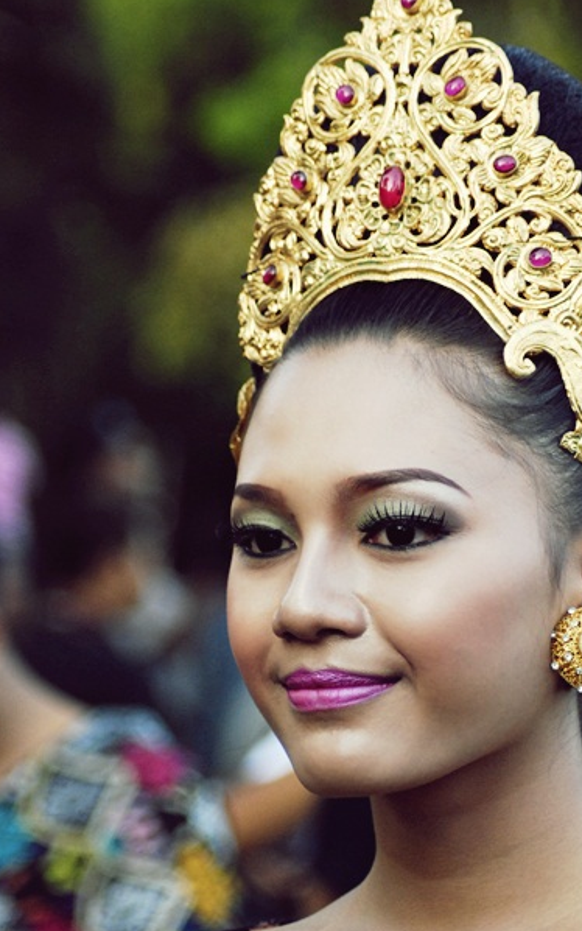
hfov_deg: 6.7
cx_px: 405
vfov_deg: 10.8
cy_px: 540
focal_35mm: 195
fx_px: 4938
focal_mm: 95
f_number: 4.2
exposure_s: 1/200
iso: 640
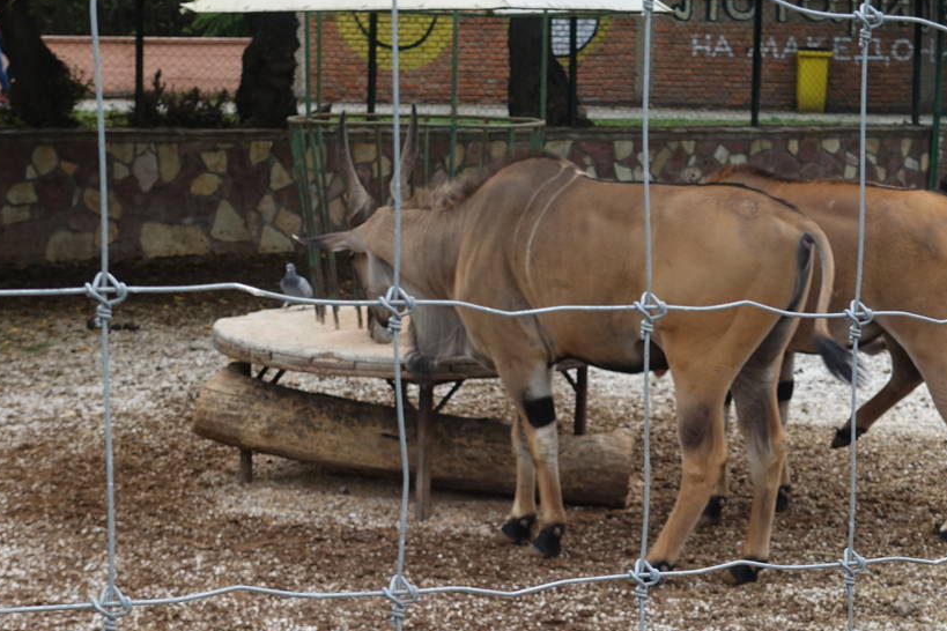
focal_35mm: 86
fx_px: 2262
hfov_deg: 23.5
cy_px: 368
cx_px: 668
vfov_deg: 15.9
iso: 125
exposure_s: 1/160
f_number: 4
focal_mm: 16.17
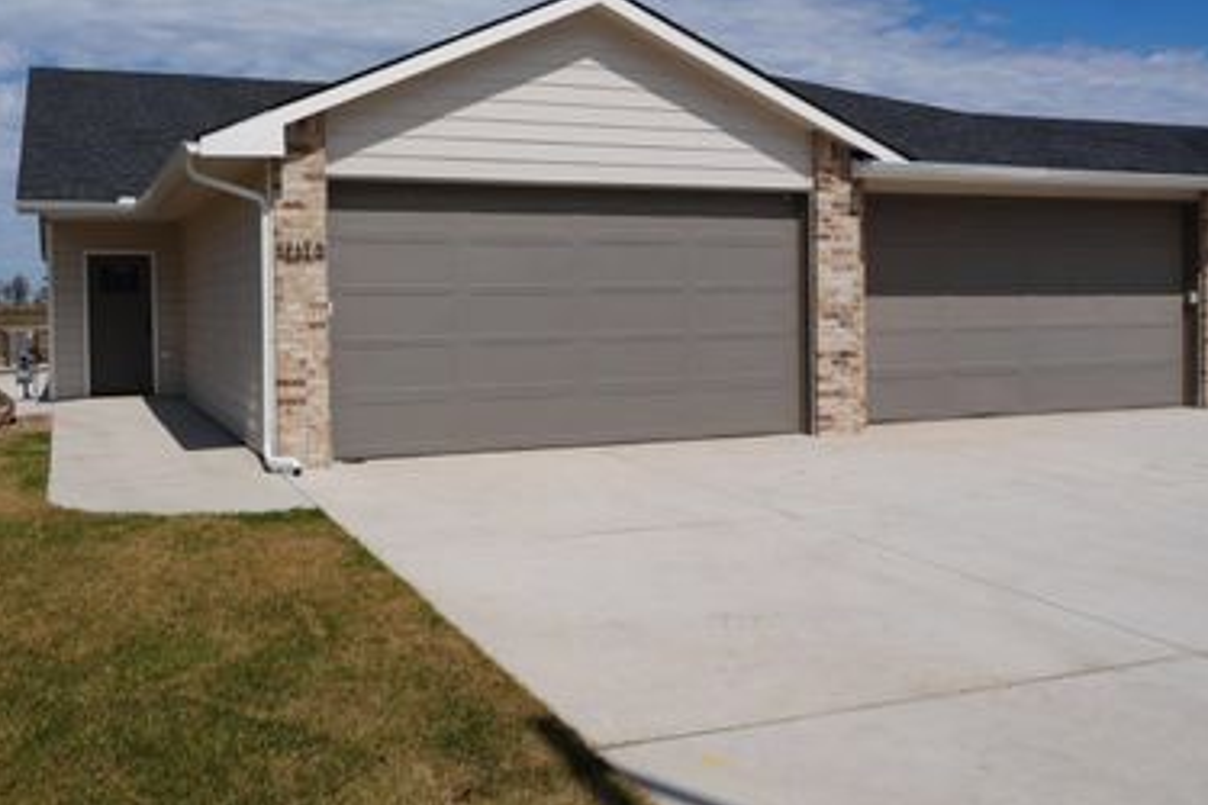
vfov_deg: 40.9
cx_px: 425
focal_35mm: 32
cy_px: 325
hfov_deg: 57.7
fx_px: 1074
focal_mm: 16
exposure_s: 1/500
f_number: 10
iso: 100
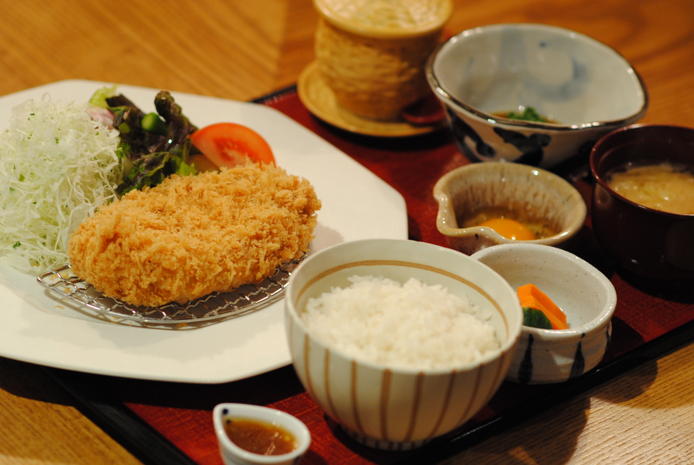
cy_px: 232
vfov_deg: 10.8
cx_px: 347
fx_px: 2461
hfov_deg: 16.1
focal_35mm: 128
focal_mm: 85
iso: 560
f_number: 2.8
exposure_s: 1/60
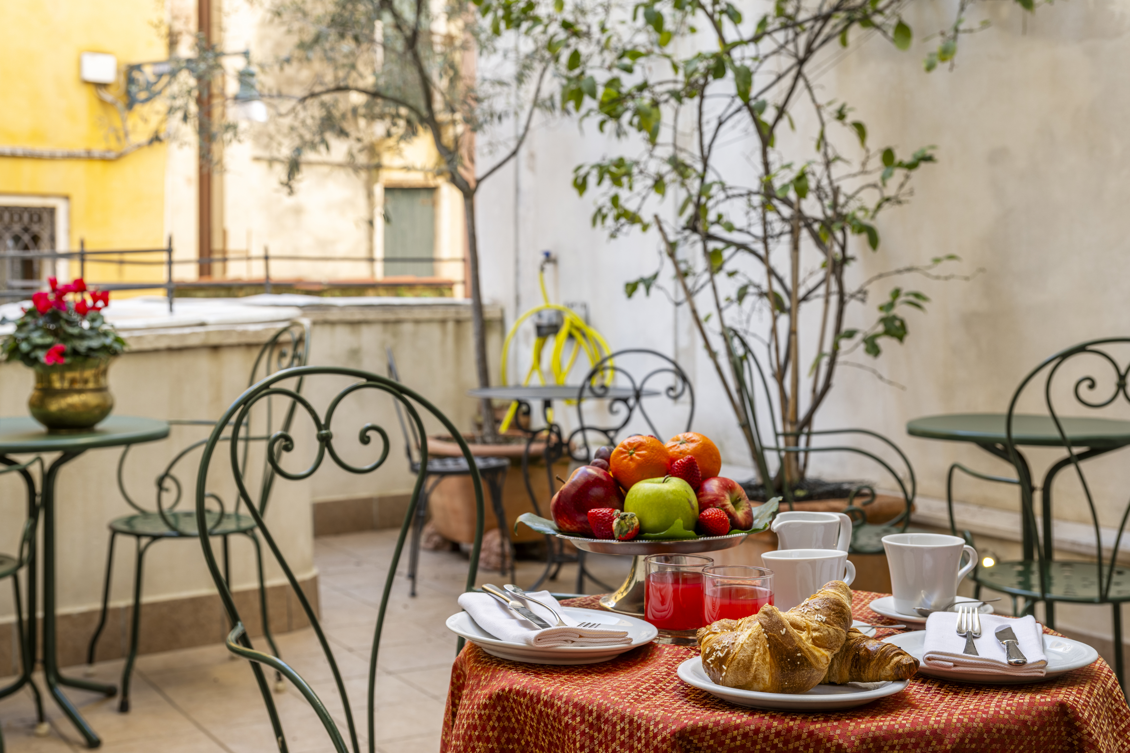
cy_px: 376
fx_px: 1507
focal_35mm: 48
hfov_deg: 41.1
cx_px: 565
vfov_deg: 28.1
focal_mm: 48
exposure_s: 1/60
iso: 125
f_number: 7.1
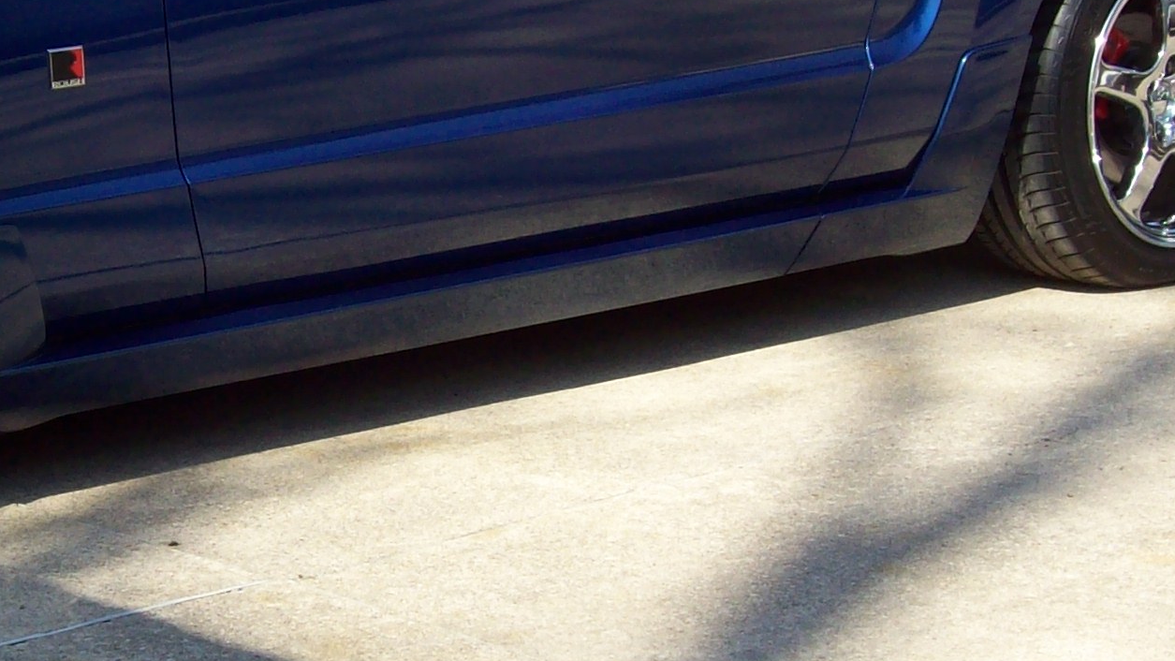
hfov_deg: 23.6
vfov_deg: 13.6
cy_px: 375
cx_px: 269
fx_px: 2773
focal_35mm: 89
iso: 80
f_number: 4.8
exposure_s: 1/277
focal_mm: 6
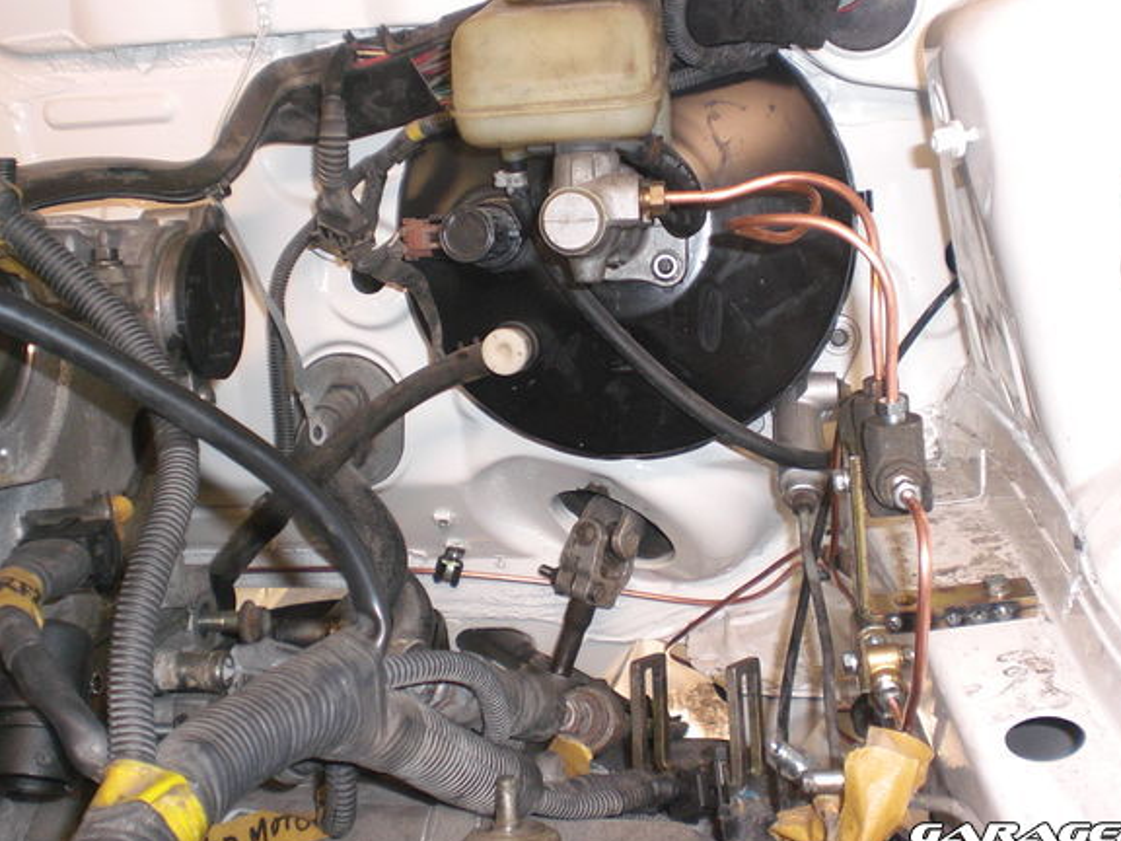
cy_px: 385
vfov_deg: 35.9
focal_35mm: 40
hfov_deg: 46.7
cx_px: 621
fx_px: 1295
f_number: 3.1
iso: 200
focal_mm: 6.3
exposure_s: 1/60
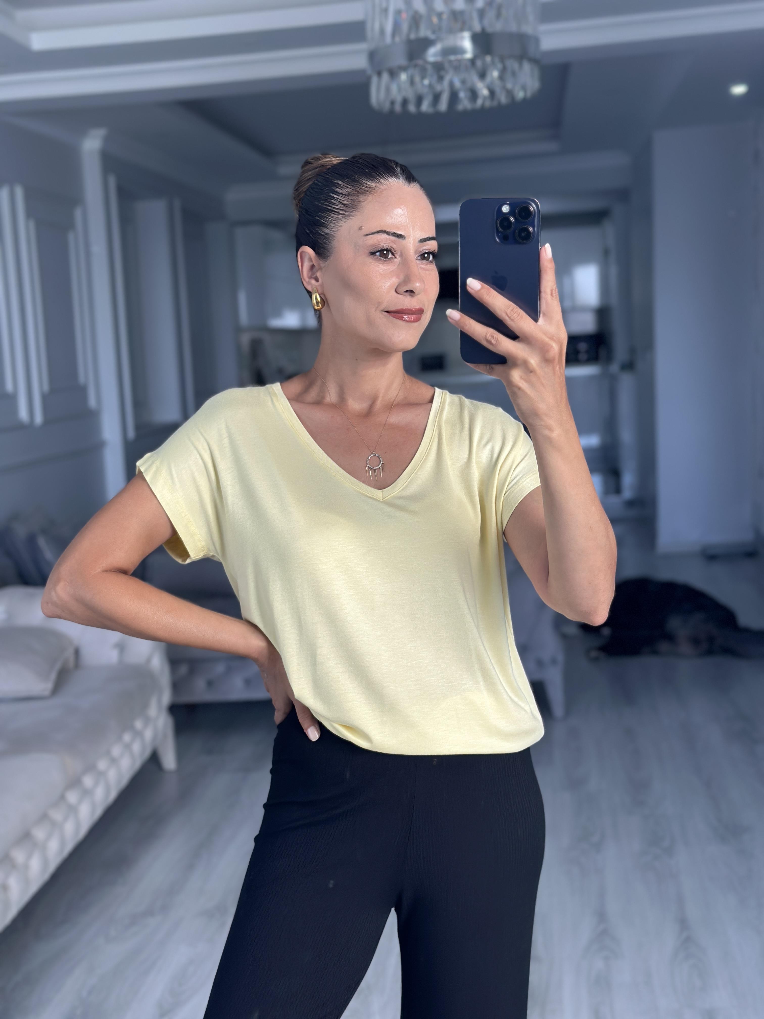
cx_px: 382
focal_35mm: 48
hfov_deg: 30.3
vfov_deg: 39.7
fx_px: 1413
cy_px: 510
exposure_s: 1/147
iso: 100
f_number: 1.78
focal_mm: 6.86
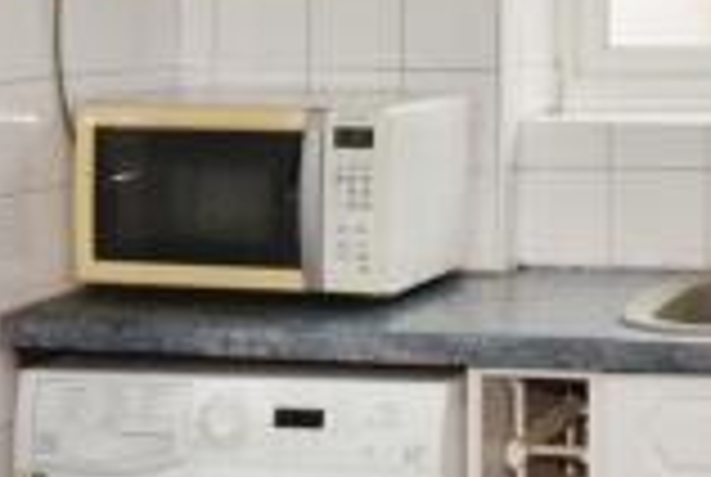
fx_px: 1919
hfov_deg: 20.1
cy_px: 110
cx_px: 770
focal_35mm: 97
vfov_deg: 14.1
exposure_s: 1/60
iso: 1000
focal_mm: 10
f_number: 11
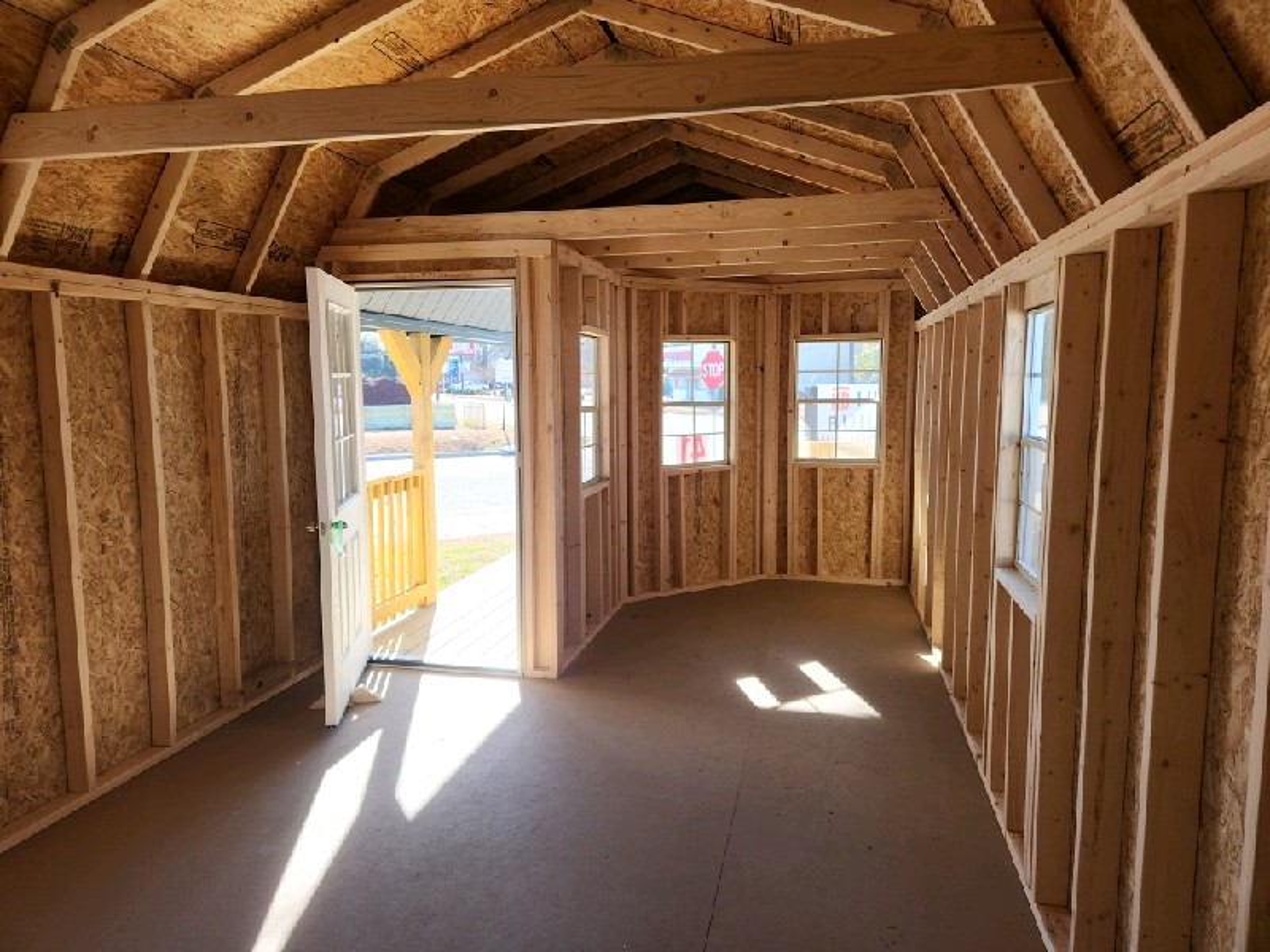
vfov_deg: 58.9
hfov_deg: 73.9
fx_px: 844
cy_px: 476
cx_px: 635
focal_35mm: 23
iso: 20
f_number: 1.8
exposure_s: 1/123
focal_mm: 5.4
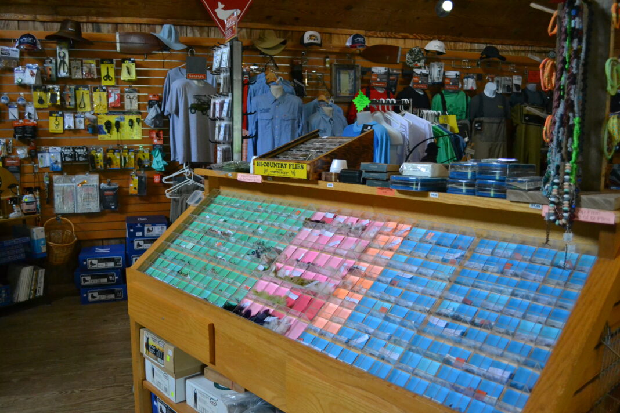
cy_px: 206
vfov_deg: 43.6
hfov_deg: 61.9
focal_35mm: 30
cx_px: 310
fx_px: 517
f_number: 3.8
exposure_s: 1/250
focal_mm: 20
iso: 3200
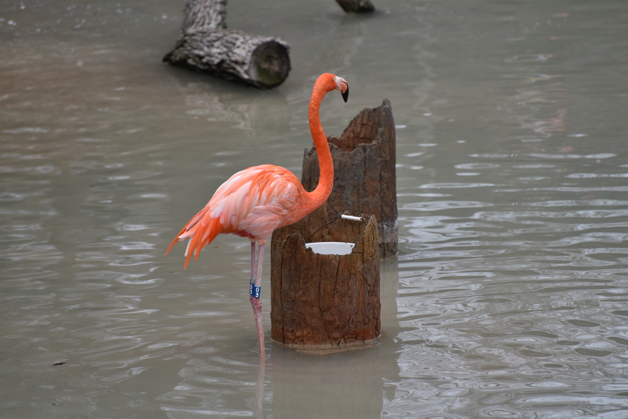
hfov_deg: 6.9
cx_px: 314
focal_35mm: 300
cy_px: 210
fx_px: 5234
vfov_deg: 4.6
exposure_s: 1/640
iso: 320
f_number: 5.6
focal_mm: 300
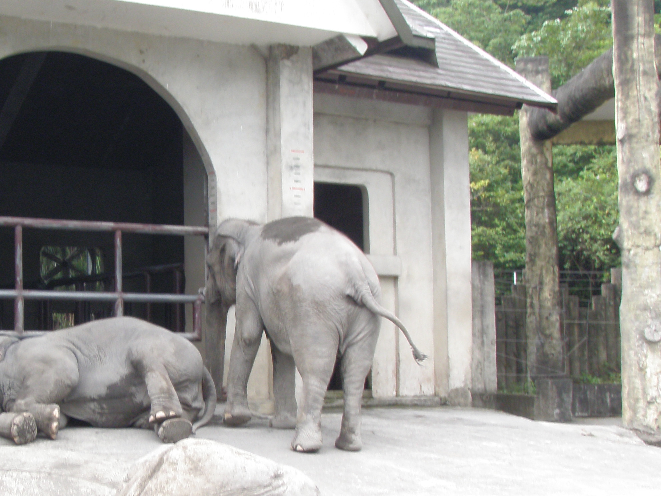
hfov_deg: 27.5
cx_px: 187
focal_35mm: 70
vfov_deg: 20.9
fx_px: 1337
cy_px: 341
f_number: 3.5
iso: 80
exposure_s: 1/100
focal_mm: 6.7
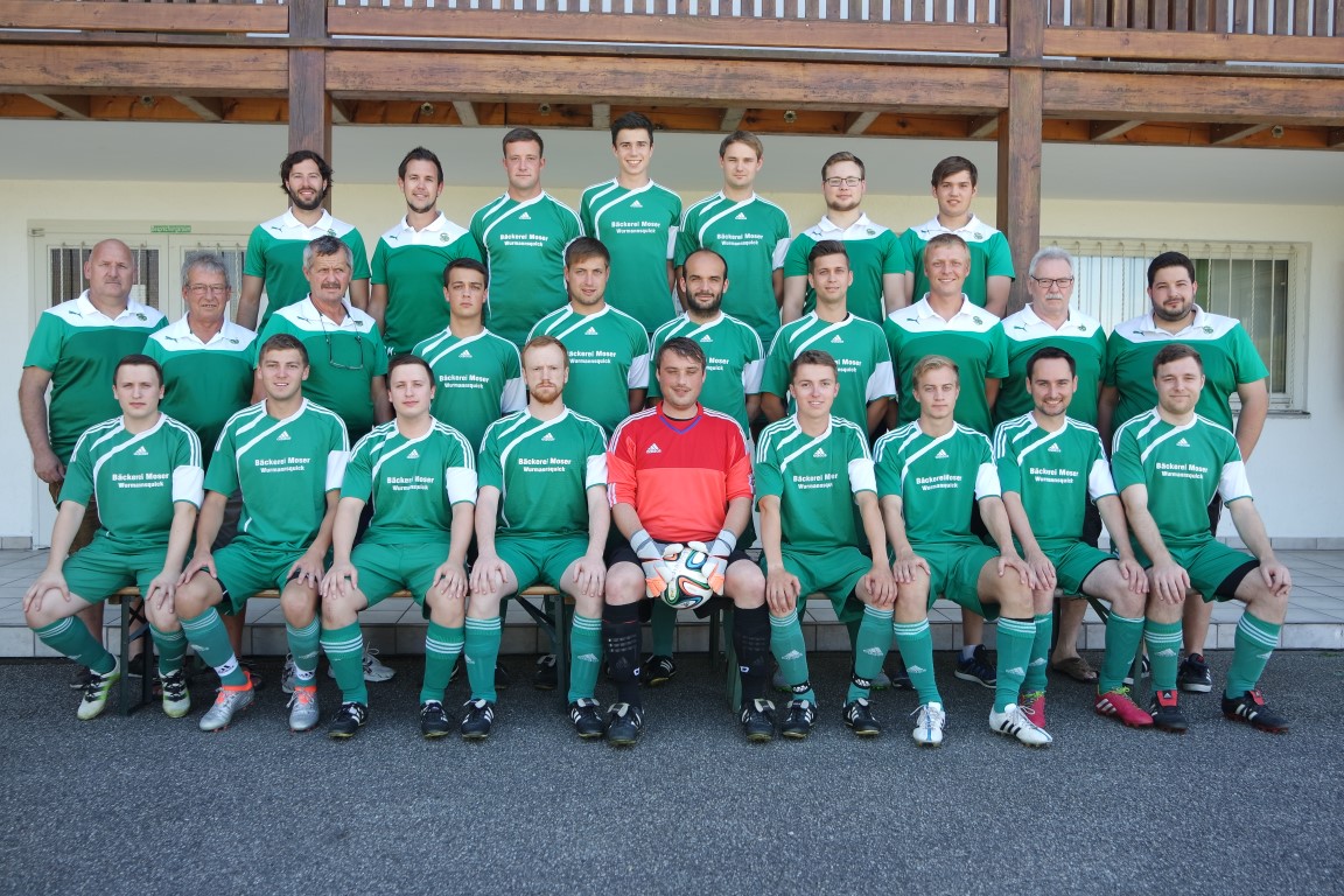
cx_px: 672
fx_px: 1195
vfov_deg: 41.1
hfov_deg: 58.7
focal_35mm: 32
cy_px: 448
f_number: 4
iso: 100
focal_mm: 21
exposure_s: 1/80
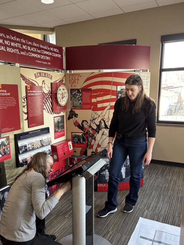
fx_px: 220
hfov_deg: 45.3
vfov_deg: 58.2
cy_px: 136
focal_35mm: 31
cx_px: 76
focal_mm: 5.96
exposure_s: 1/60
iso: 160
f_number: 1.6
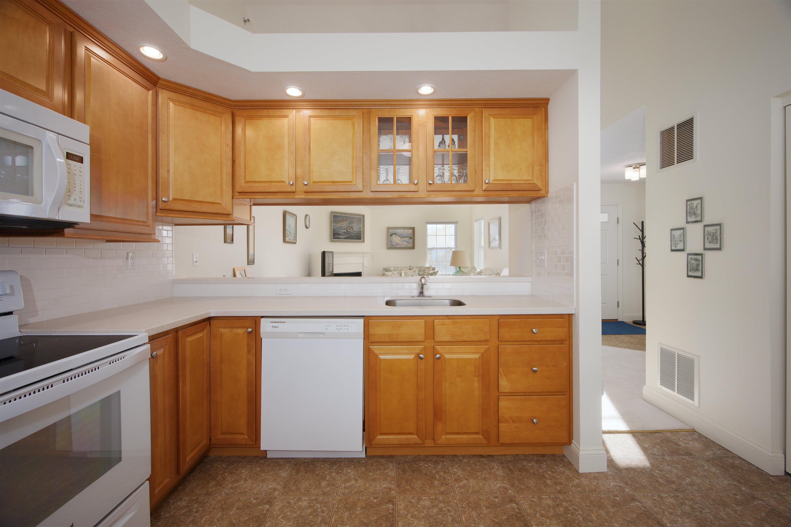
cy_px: 264
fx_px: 318
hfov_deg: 102.3
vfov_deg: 79.2
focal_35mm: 14
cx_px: 396
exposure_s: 1/8
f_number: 7.1
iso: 320
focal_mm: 14.5
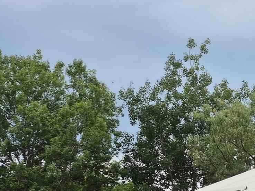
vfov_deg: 14.8
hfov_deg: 16.3
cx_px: 493
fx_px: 707
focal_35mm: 96
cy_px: 238
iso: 25
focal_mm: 5.4
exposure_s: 1/1036
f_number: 1.8
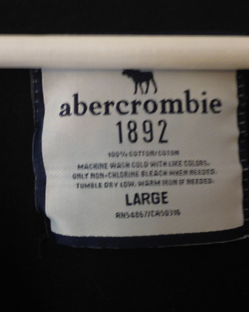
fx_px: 378
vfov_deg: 44.8
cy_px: 157
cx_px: 127
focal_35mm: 41
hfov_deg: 36.5
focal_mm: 5.5
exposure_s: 1/8
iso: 400
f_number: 3.5
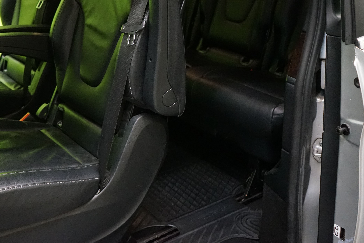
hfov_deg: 43.0
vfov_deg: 29.3
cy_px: 53
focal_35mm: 45
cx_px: 119
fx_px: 455
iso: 5000
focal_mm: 28
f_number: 3.5
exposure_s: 1/160
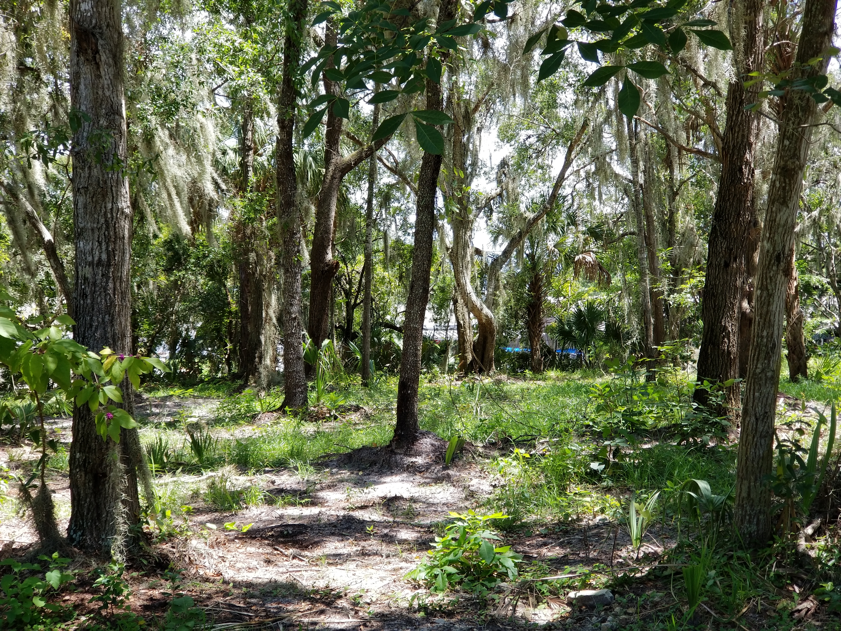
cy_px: 316
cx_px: 420
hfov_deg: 36.8
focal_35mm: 52
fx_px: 1263
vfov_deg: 28.0
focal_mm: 6
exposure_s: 1/141
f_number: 2.4
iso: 25
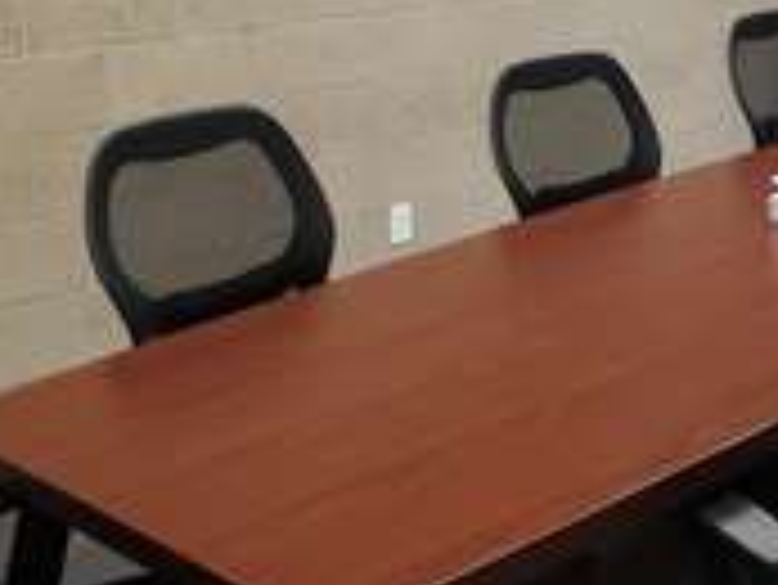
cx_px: 715
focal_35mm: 60
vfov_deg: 23.5
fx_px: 1349
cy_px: 14
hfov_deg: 30.6
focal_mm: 4.3
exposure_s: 1/50
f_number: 2.4
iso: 320
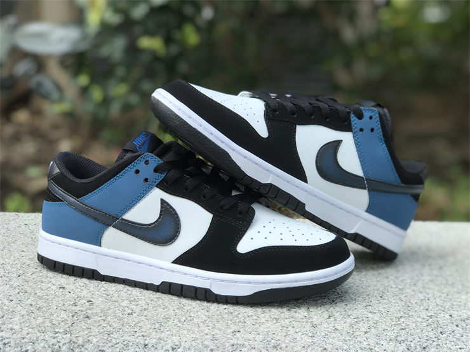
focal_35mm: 57
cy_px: 176
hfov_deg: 33.8
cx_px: 235
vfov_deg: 25.7
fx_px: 774
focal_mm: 6.6
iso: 20
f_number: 2.8
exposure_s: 1/137
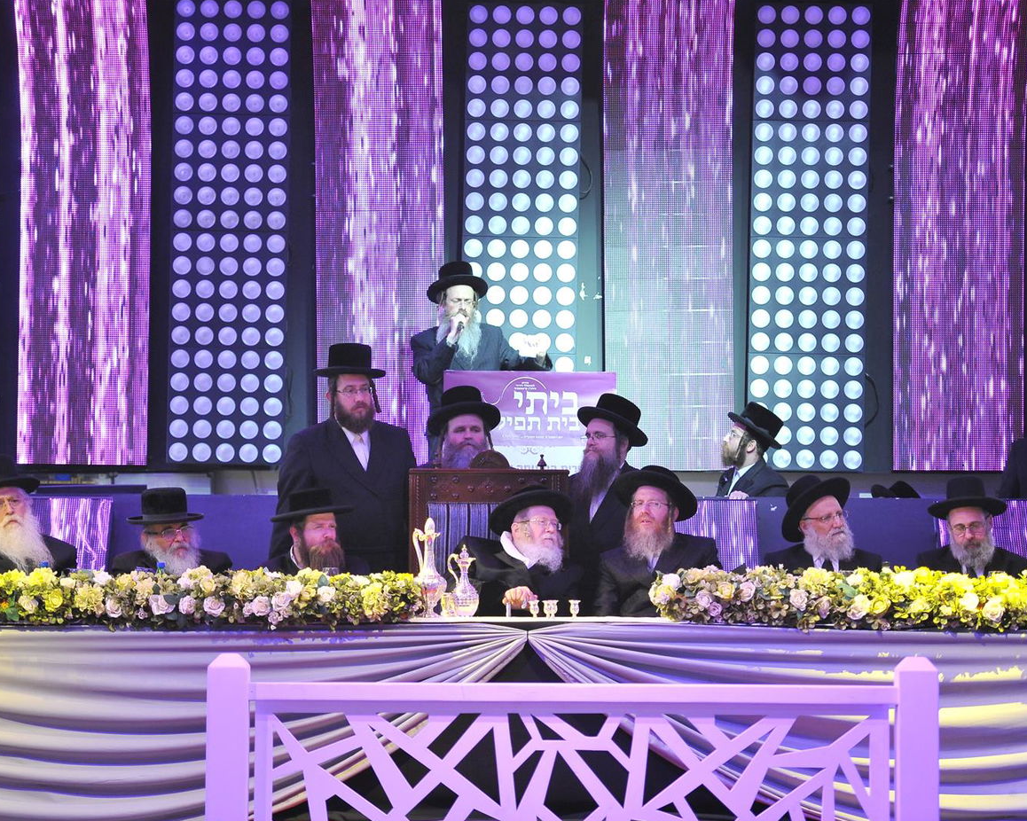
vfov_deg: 12.1
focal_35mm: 127
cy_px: 411
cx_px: 482
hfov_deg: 15.2
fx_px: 3860
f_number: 2.8
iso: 2000
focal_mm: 112
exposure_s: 1/160
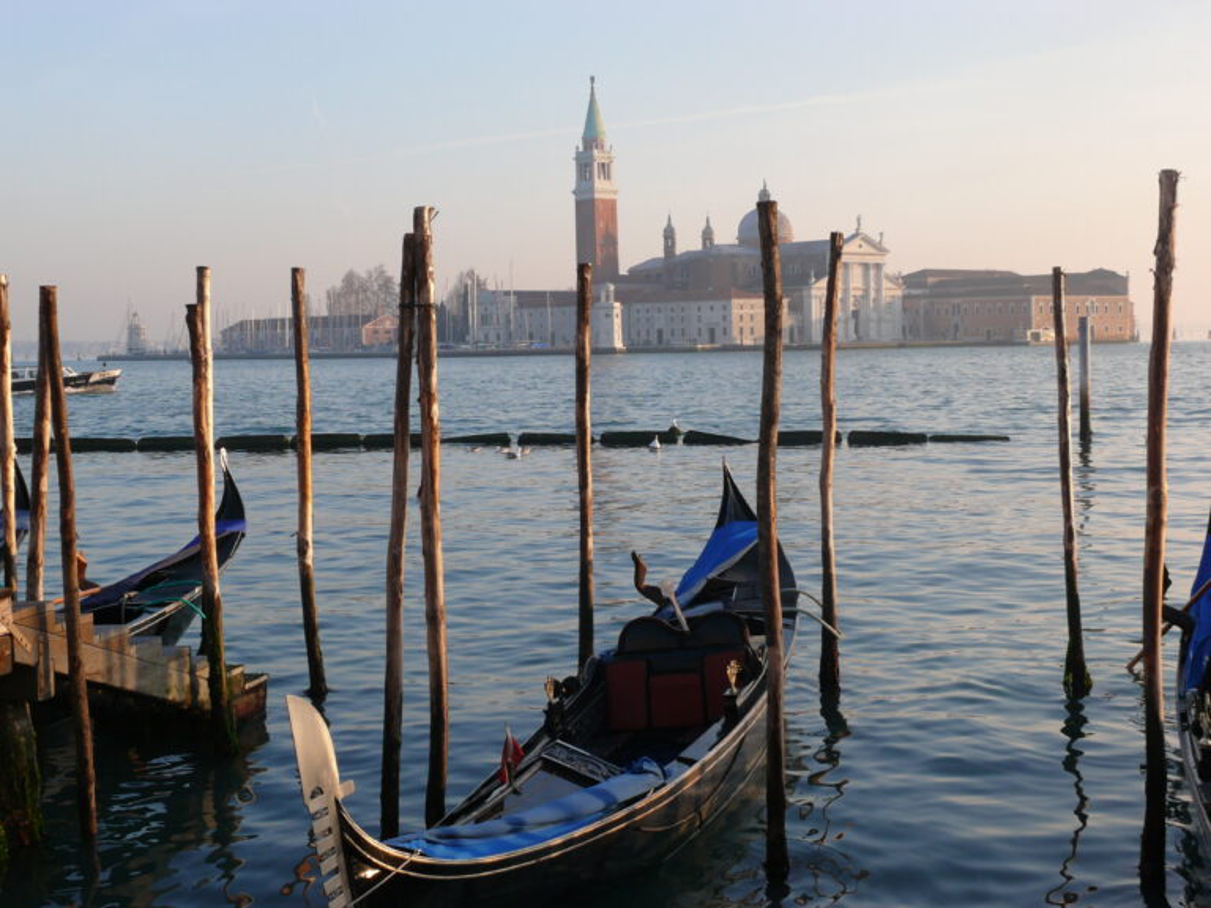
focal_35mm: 52
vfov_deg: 28.0
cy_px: 454
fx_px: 1819
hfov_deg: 36.8
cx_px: 606
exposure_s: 1/200
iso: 100
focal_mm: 10.9
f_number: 5
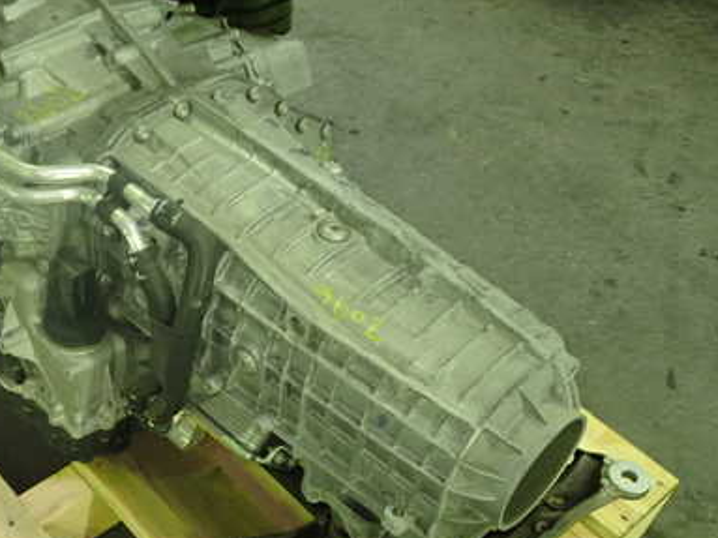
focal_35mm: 47
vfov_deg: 30.8
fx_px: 975
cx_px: 206
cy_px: 313
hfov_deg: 39.7
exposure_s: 1/30
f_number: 2.3
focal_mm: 5.4
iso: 800
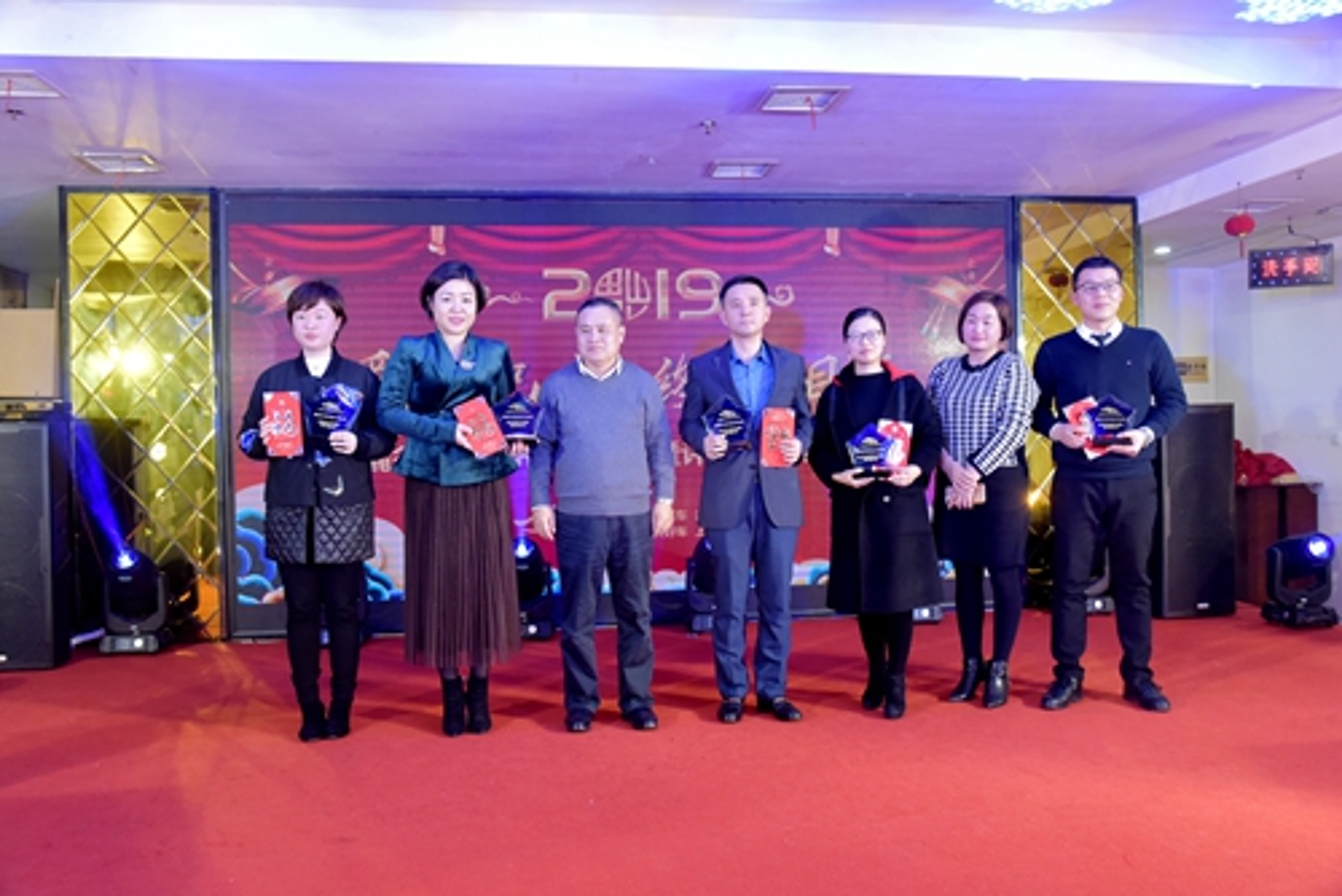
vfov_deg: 43.7
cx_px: 671
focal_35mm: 30
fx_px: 1119
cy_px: 448
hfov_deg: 61.9
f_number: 5.6
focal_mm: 30
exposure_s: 1/125
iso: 3200
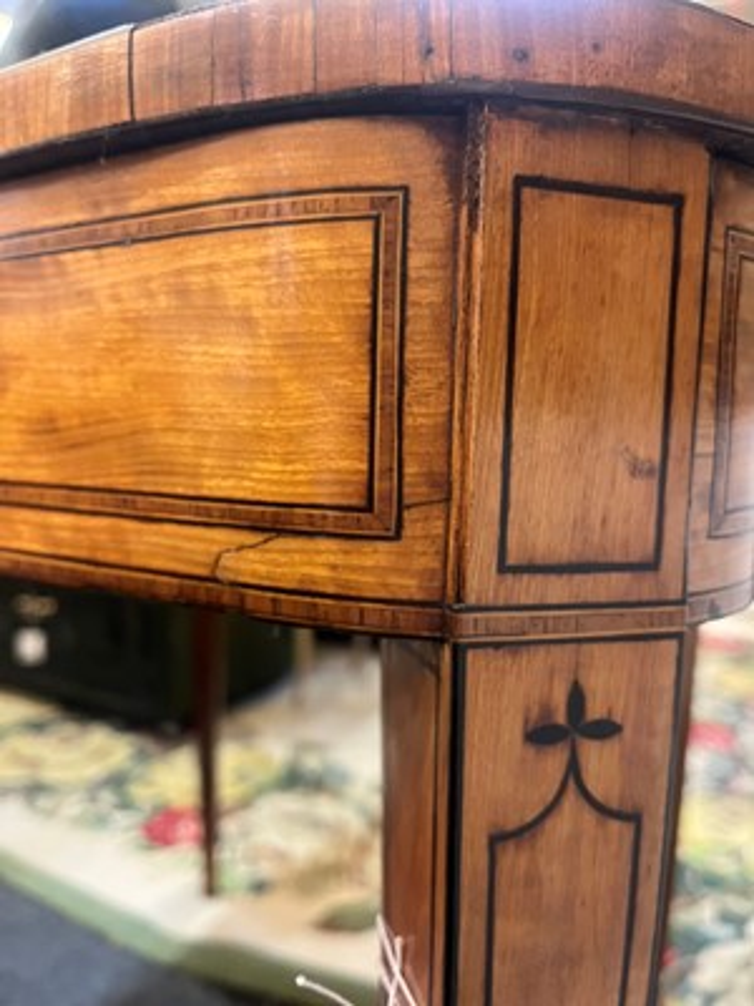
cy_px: 503
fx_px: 755
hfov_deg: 53.1
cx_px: 377
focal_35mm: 26
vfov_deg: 67.3
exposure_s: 1/50
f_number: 1.6
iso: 500
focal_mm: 5.1
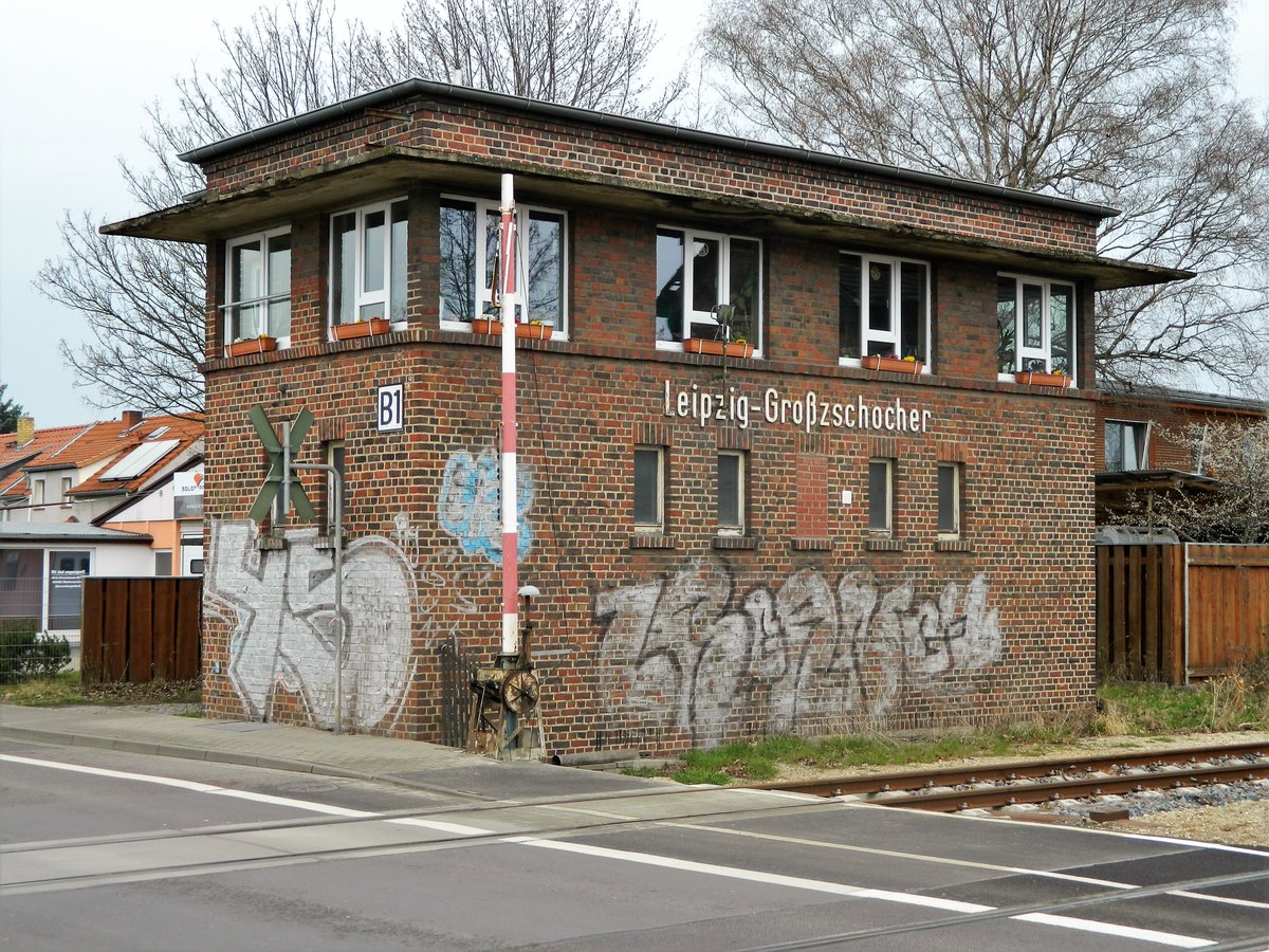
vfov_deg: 25.7
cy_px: 476
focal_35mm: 57
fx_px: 2090
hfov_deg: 33.8
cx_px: 634
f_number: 3.8
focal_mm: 10.2
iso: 80
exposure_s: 1/100
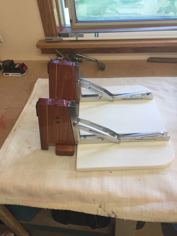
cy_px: 118
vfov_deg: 61.7
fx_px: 198
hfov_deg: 48.2
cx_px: 88
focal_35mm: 29
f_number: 2.2
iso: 40
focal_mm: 4.15
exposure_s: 1/40
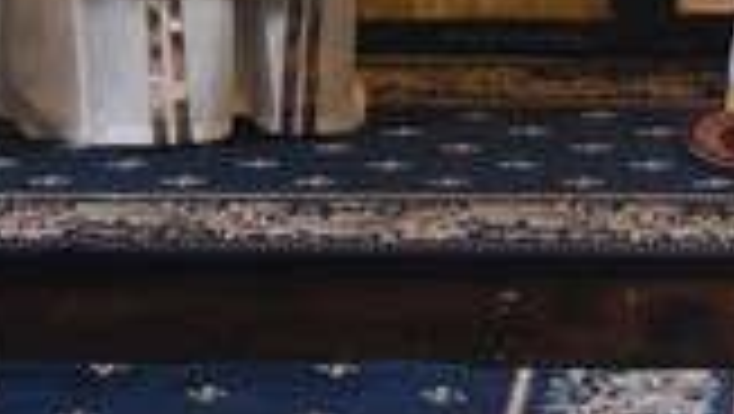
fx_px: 4948
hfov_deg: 8.4
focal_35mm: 254
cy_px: -792
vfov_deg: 4.6
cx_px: 725
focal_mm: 22
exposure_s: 1/60
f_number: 2.8
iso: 2000
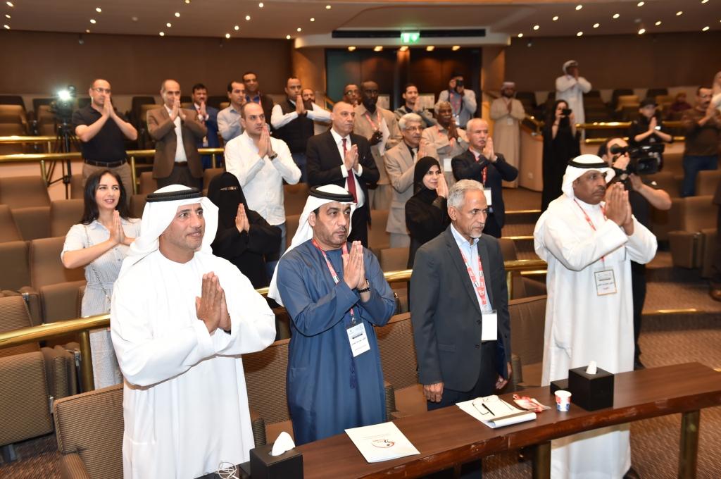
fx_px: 680
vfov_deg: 38.8
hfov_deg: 55.9
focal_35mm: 34
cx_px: 360
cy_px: 240
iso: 1000
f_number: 4
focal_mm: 34
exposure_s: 1/80
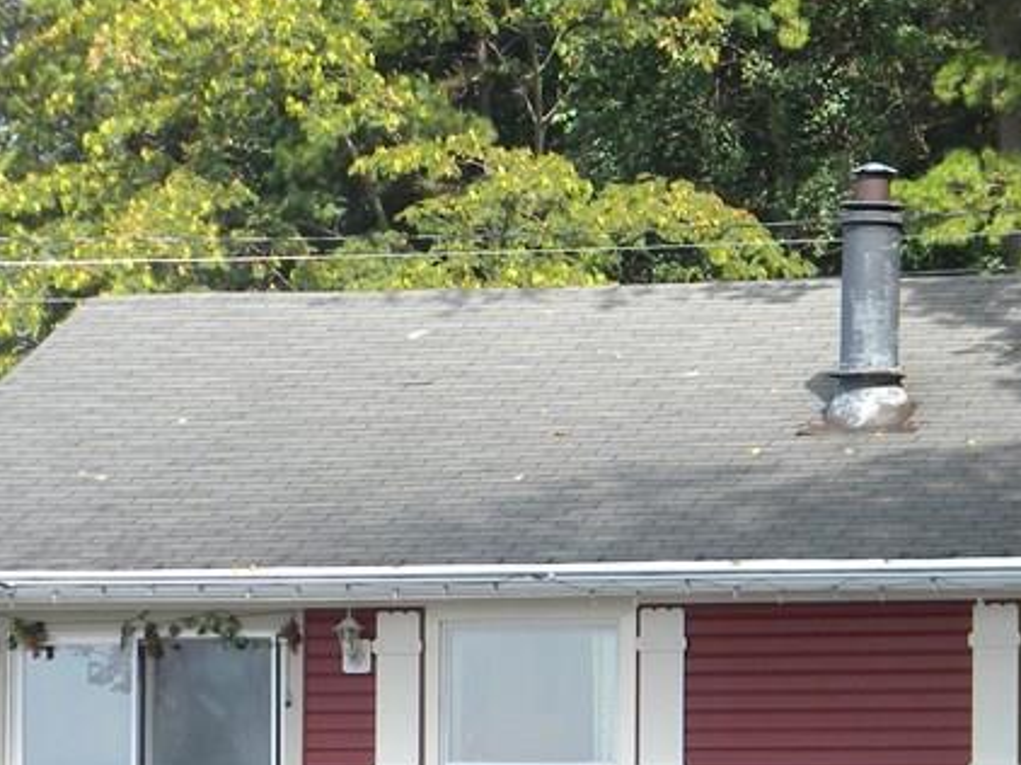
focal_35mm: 255
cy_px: 869
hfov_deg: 7.8
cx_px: 423
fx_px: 7517
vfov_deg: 5.8
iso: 80
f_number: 4.7
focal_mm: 19
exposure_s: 1/160
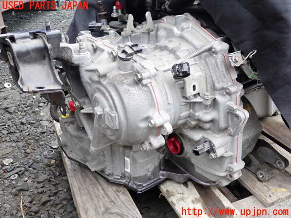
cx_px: 146
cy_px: 109
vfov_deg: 39.7
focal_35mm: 36
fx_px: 303
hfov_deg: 51.4
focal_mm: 6.37
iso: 400
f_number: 2.5
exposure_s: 1/400
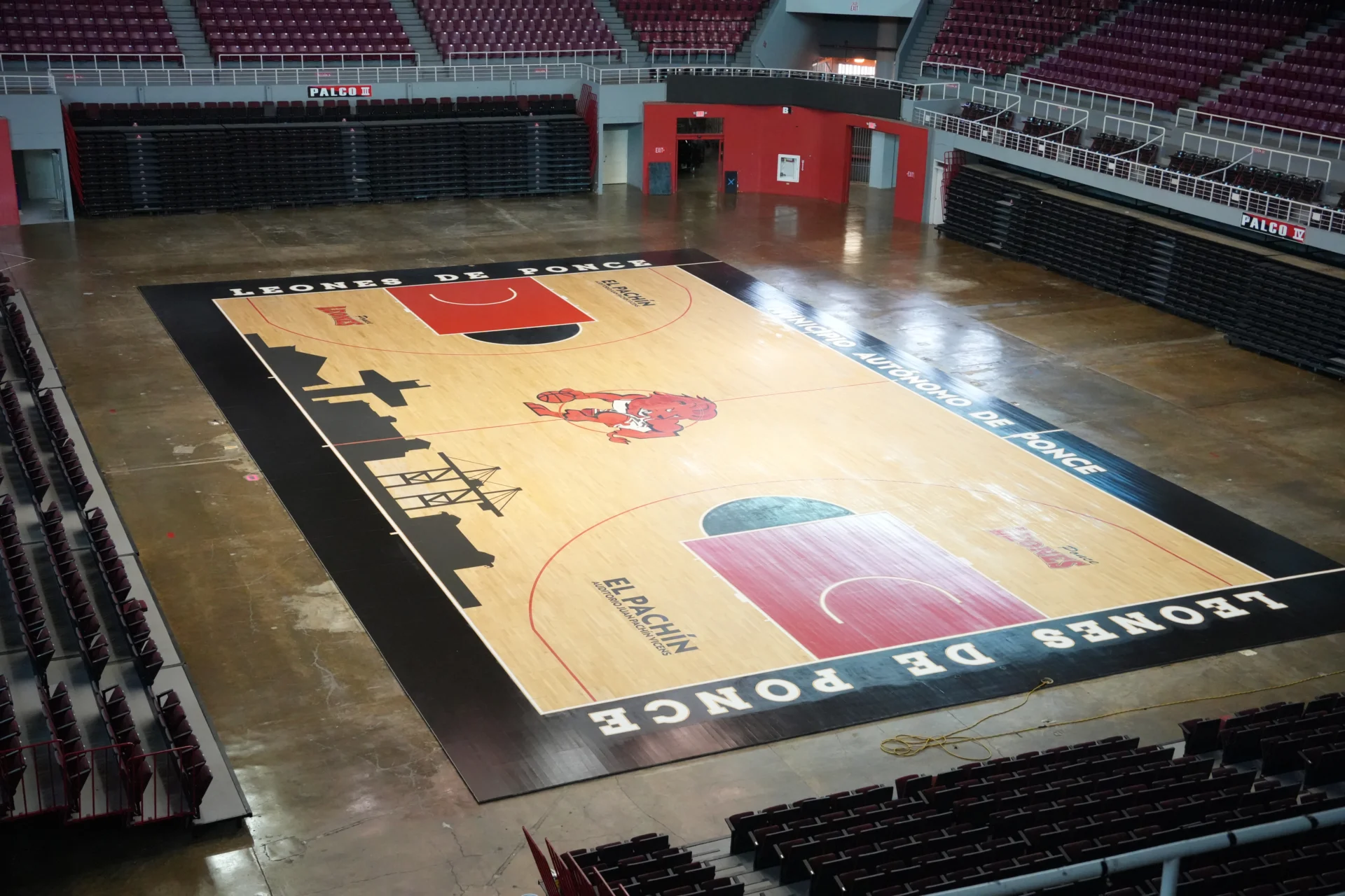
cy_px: 448
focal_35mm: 46
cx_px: 672
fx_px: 1718
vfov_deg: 29.2
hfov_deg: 42.7
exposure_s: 1/640
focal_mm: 46
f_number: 5.6
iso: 10000
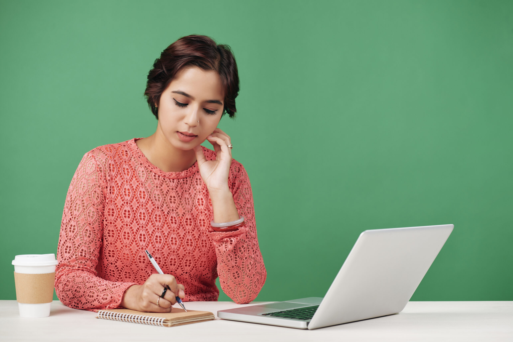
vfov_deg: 17.1
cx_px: 256
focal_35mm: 80
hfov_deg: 25.4
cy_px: 171
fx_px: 1140
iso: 200
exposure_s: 1/180
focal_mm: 80
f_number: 4.8
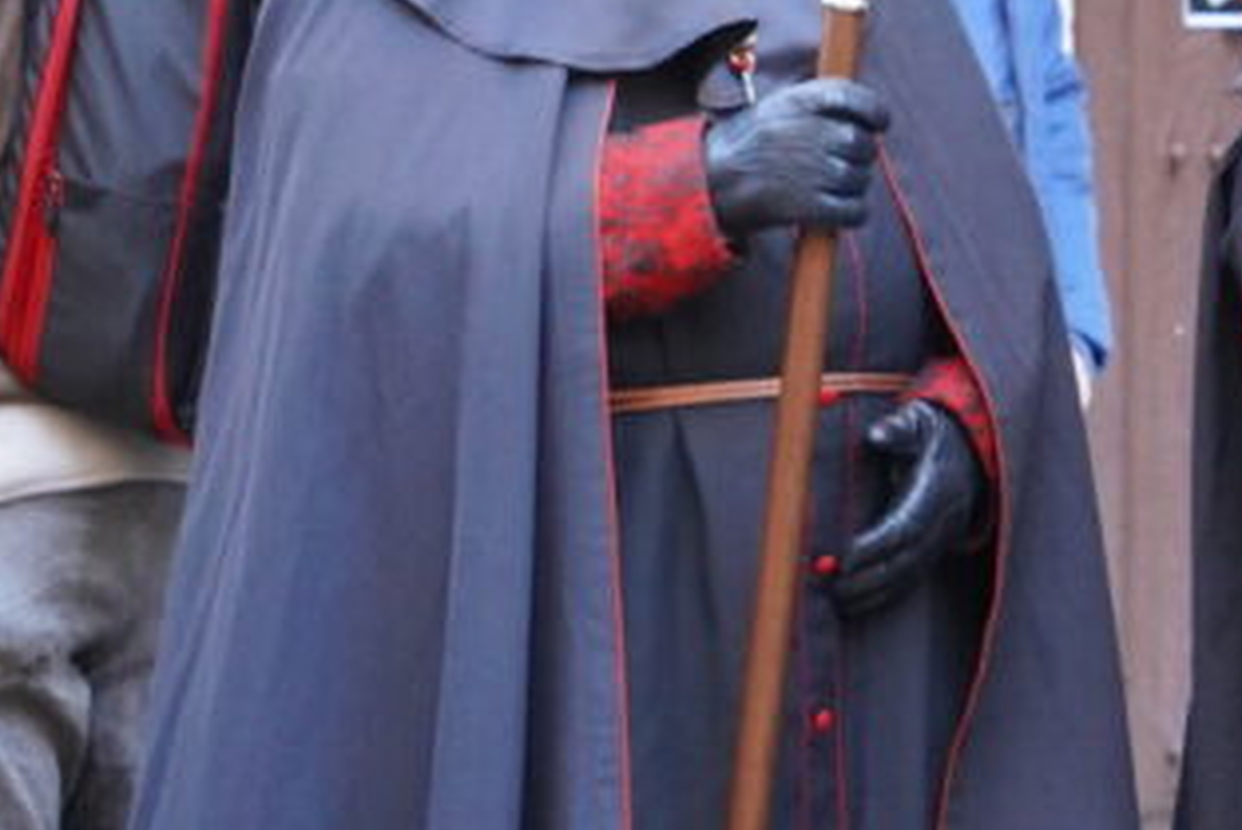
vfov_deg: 3.7
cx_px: 1393
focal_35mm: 375
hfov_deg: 5.5
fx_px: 12943
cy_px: 429
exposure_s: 1/160
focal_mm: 102
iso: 5000
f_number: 5.6
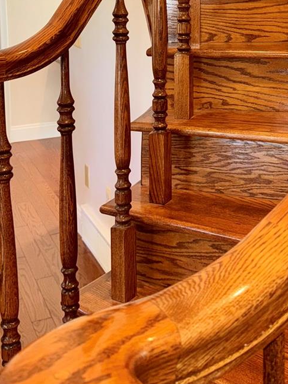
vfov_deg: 32.1
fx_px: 633
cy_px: 34
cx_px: 235
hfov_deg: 25.2
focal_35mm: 57
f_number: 1.78
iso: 64
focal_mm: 6.76
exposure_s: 1/18
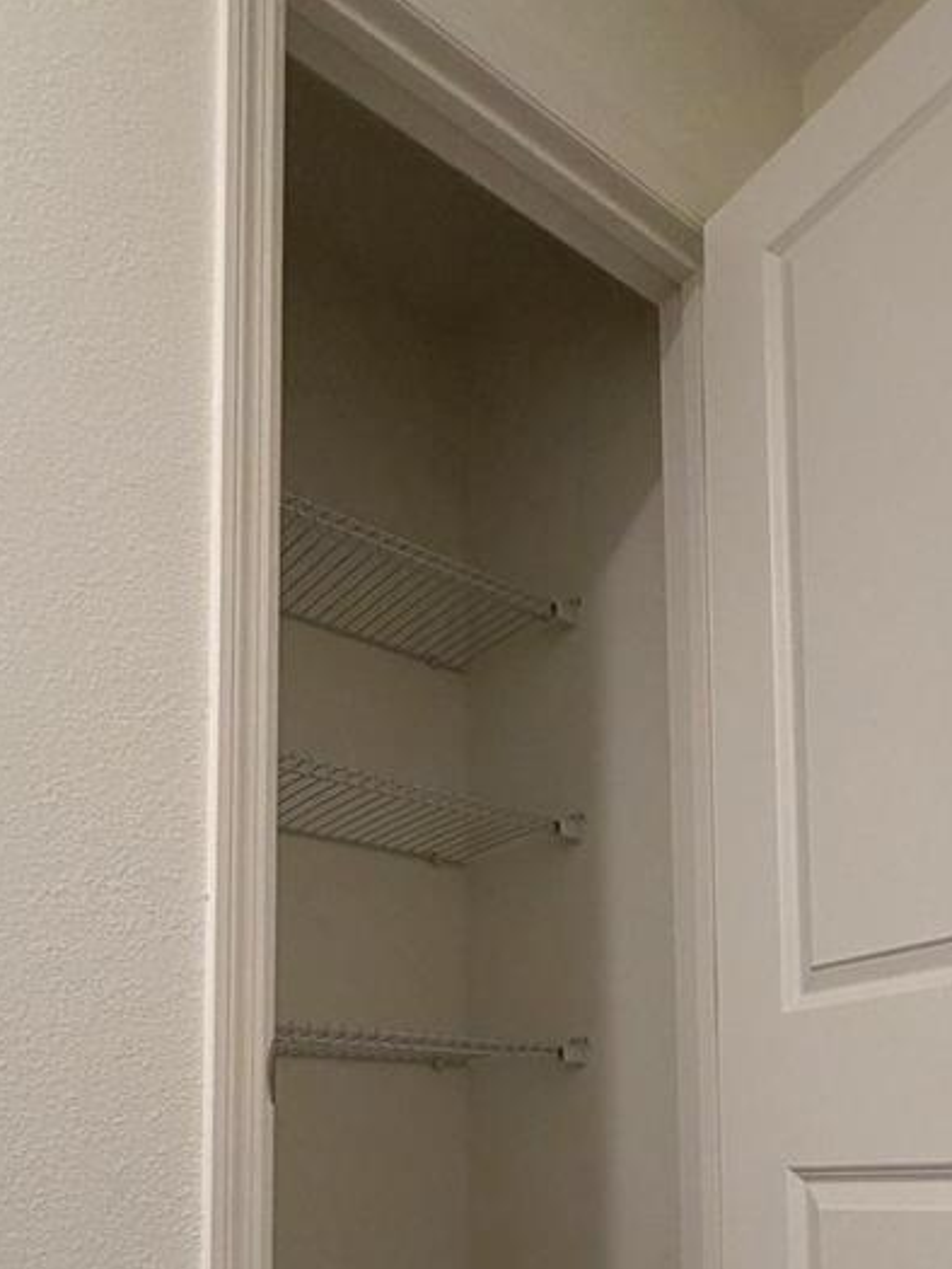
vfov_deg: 51.5
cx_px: 611
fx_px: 1173
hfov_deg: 43.7
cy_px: 1095
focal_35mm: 32
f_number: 2.2
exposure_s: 1/60
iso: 200
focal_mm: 2.22
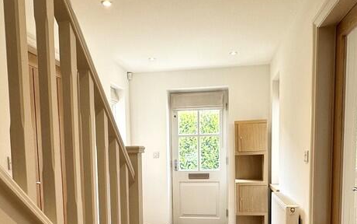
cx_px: 172
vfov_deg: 36.9
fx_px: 321
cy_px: 184
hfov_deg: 58.1
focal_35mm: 33
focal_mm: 2.22
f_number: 2.2
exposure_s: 1/100
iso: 125
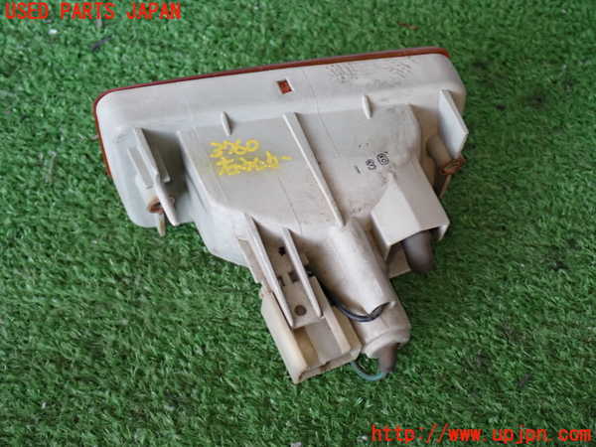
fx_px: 999
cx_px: 298
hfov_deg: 33.2
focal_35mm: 58
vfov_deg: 25.2
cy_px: 224
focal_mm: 10.35
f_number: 3.5
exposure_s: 1/60
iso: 320
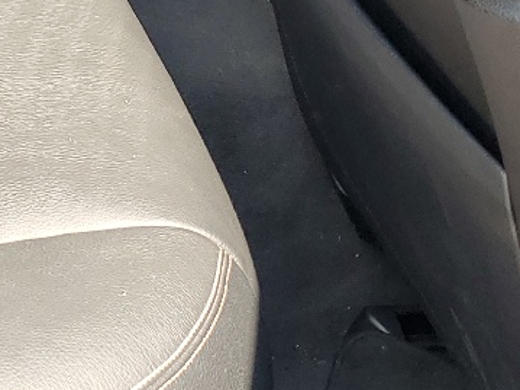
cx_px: -155
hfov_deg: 16.1
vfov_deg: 12.0
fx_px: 1742
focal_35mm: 116
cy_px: -258
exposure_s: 1/256
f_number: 1.5
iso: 50
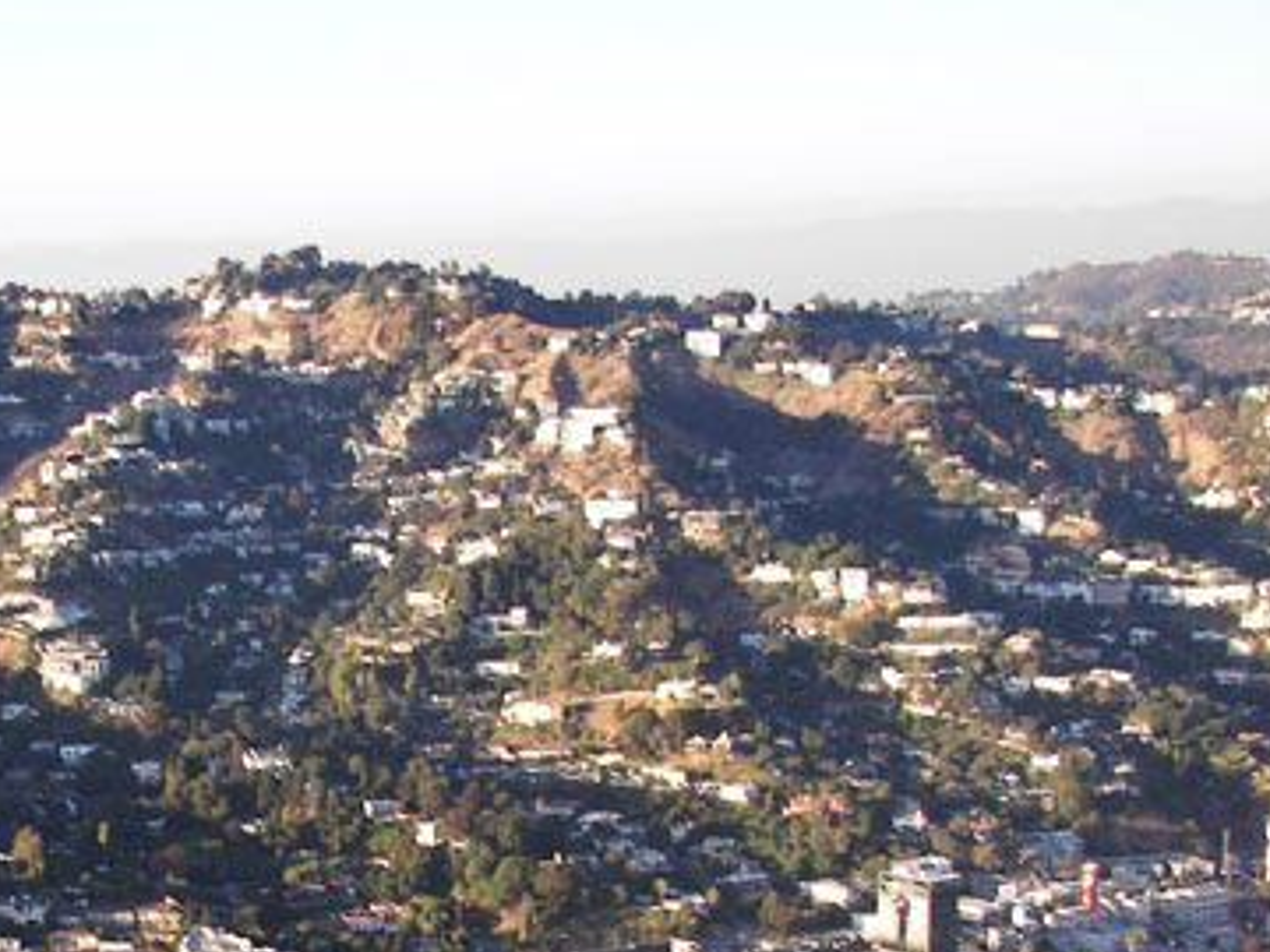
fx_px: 2935
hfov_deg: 23.8
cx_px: 155
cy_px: 1023
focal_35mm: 80
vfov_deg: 17.8
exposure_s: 1/200
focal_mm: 6
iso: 50
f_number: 2.8
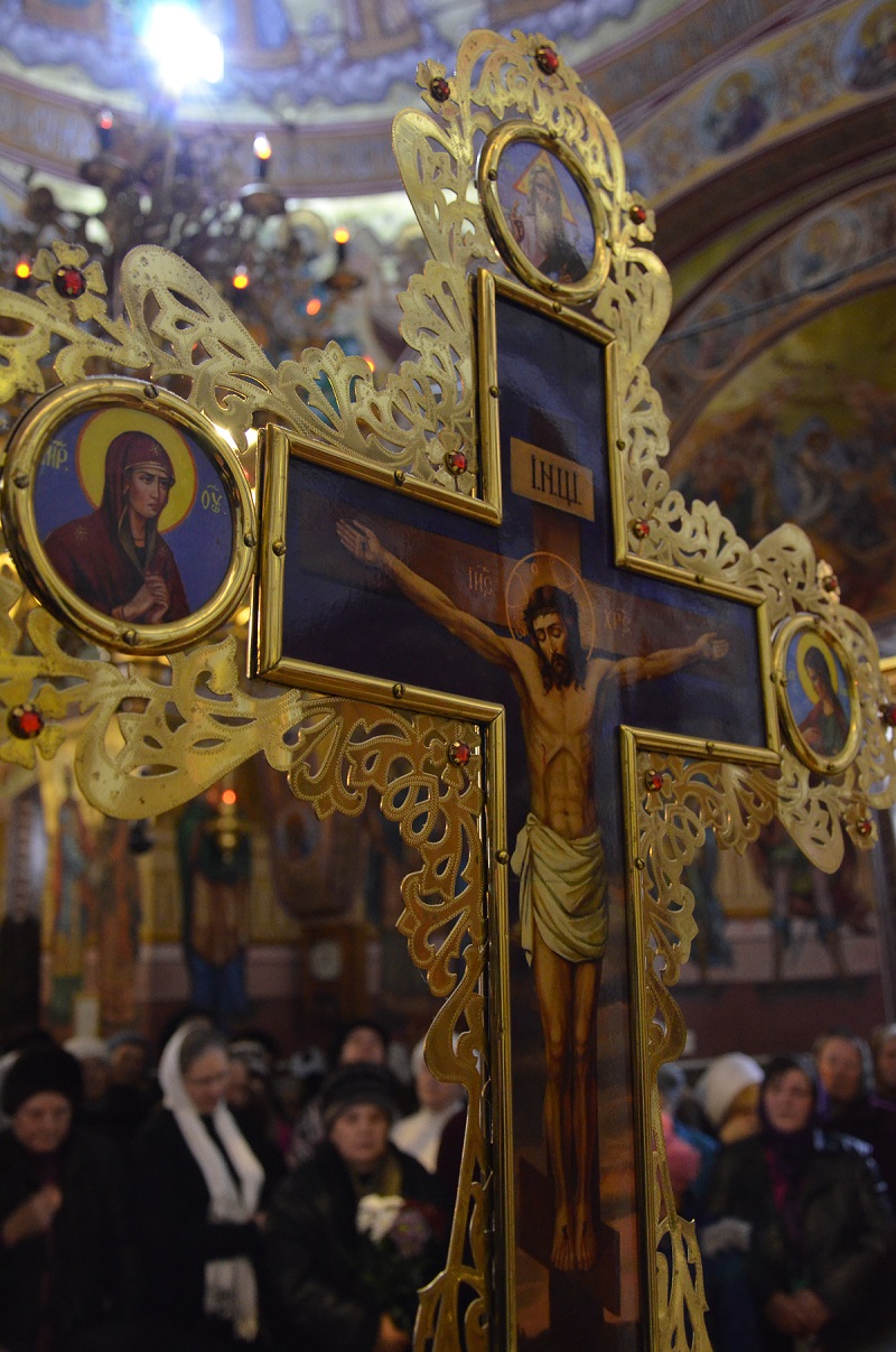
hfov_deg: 39.8
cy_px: 676
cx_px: 448
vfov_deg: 57.3
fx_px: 1237
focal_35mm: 33
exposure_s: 1/30
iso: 2500
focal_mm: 22
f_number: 3.8
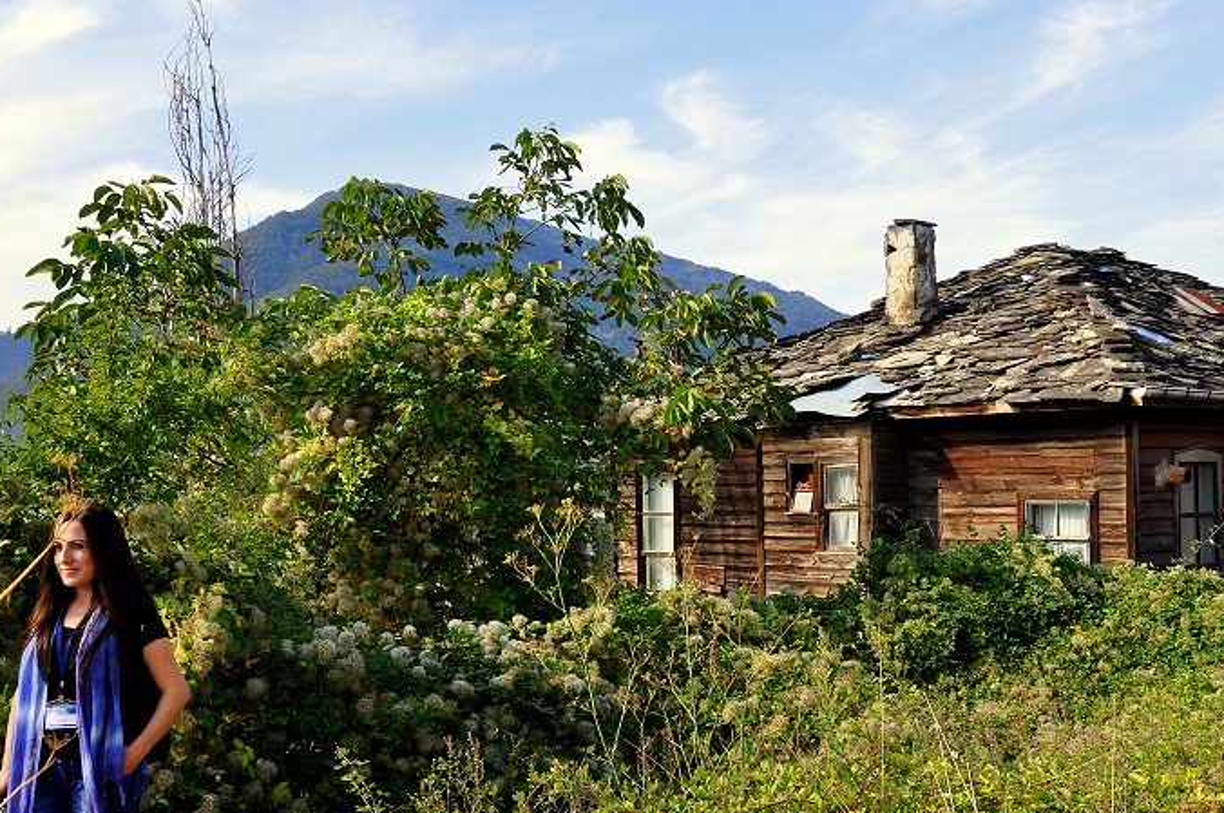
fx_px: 1494
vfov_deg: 30.3
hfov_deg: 44.3
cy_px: 513
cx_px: 740
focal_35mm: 44
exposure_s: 1/125
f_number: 9
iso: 200
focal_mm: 22
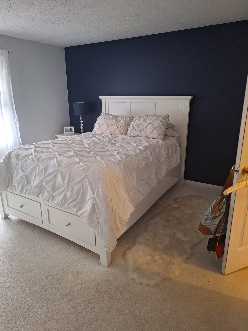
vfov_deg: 73.9
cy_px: 166
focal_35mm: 23
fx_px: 220
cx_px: 124
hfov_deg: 58.9
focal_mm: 5.54
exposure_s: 1/24
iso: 250
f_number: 1.8
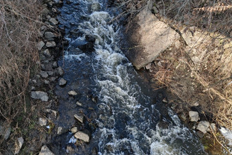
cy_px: 69
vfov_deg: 31.2
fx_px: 277
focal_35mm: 43
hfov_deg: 45.4
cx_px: 127
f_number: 1.9
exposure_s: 1/250
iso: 50
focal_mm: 6.12
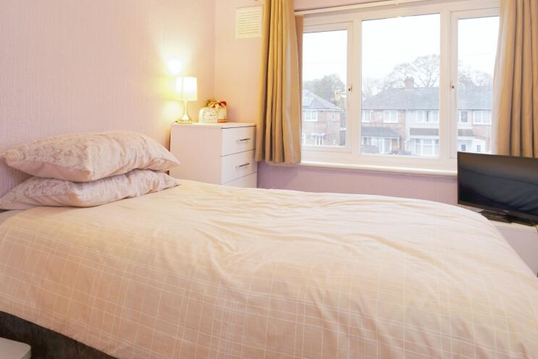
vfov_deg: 56.2
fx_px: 329
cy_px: 123
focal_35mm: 22
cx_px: 272
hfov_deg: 78.6
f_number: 8
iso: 125
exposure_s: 1/1.25
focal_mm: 16
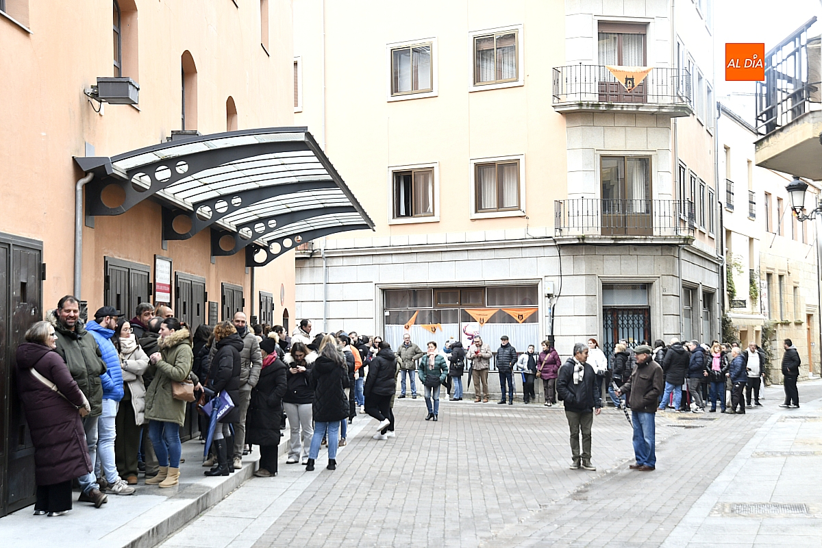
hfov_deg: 41.1
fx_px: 1096
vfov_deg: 28.1
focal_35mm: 48
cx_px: 411
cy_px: 274
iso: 800
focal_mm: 48
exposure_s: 1/80
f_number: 5.6
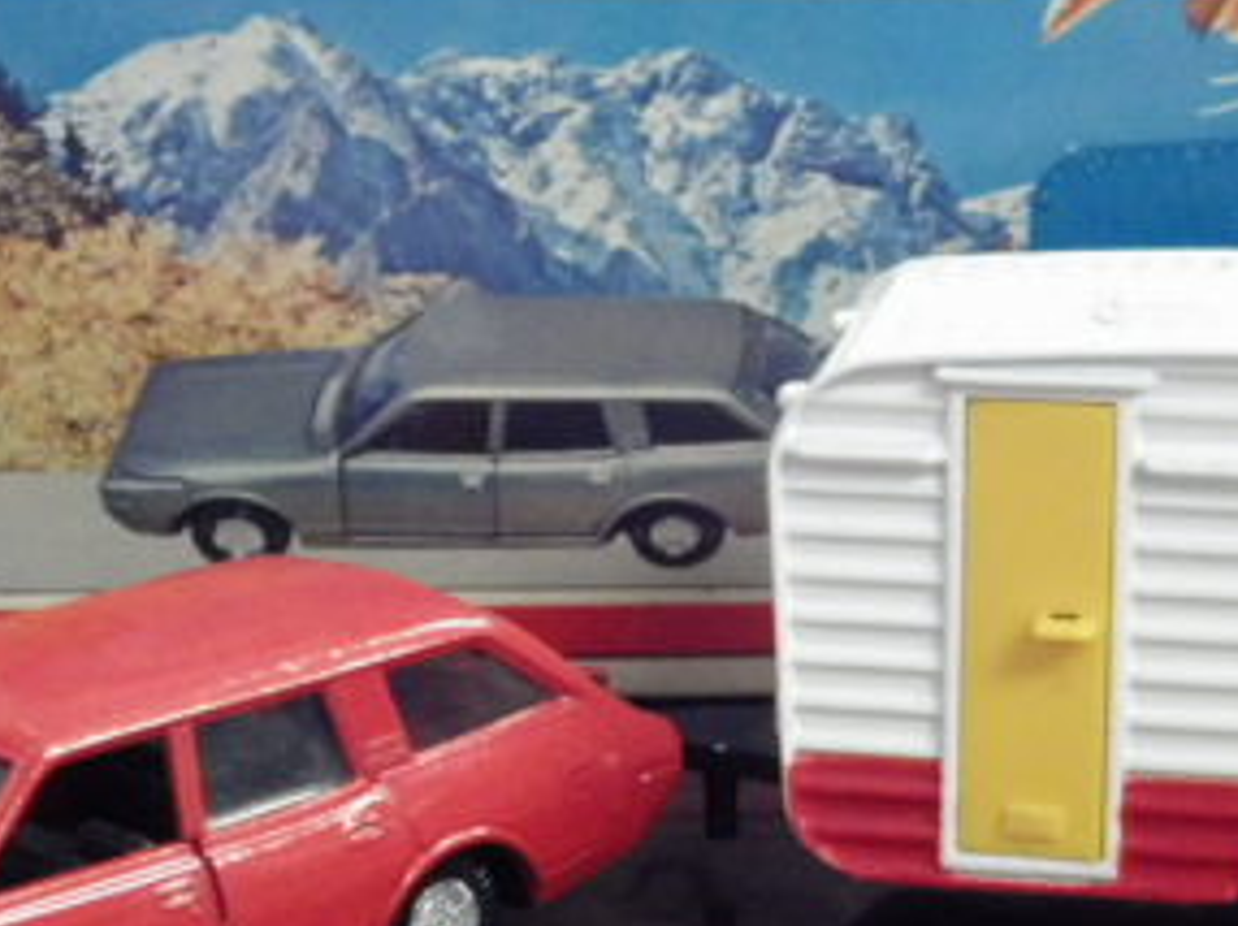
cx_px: 597
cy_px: 459
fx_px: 4002
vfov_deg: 13.2
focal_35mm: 112
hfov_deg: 17.6
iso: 800
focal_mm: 9
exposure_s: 1/30
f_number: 3.8
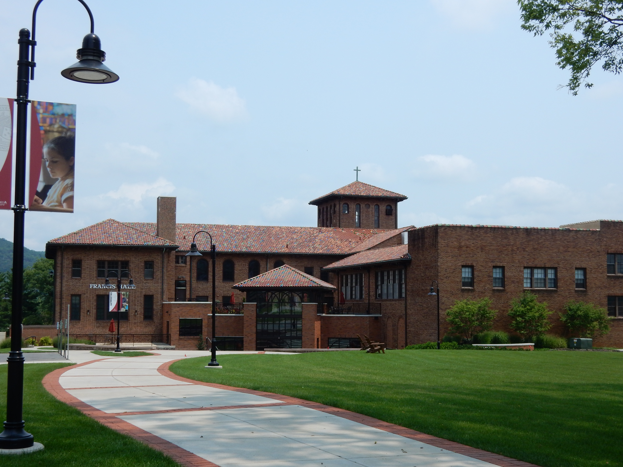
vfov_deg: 28.6
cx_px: 312
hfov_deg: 37.5
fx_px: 918
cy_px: 234
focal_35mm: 51
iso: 125
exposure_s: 1/1250
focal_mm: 9
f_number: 4.5
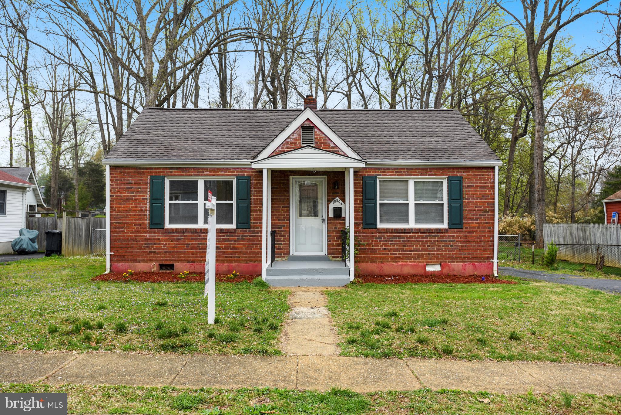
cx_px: 310
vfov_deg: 43.6
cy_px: 208
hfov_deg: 61.9
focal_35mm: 30
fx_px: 518
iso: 100
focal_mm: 30
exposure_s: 1/125
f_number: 6.3
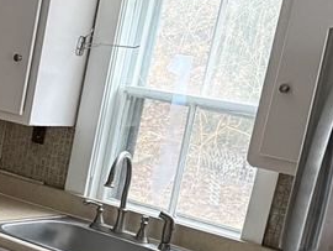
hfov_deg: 20.1
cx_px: -76
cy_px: 224
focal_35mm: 91
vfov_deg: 16.1
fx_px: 876
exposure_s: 1/53
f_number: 1.78
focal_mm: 6.76
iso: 800
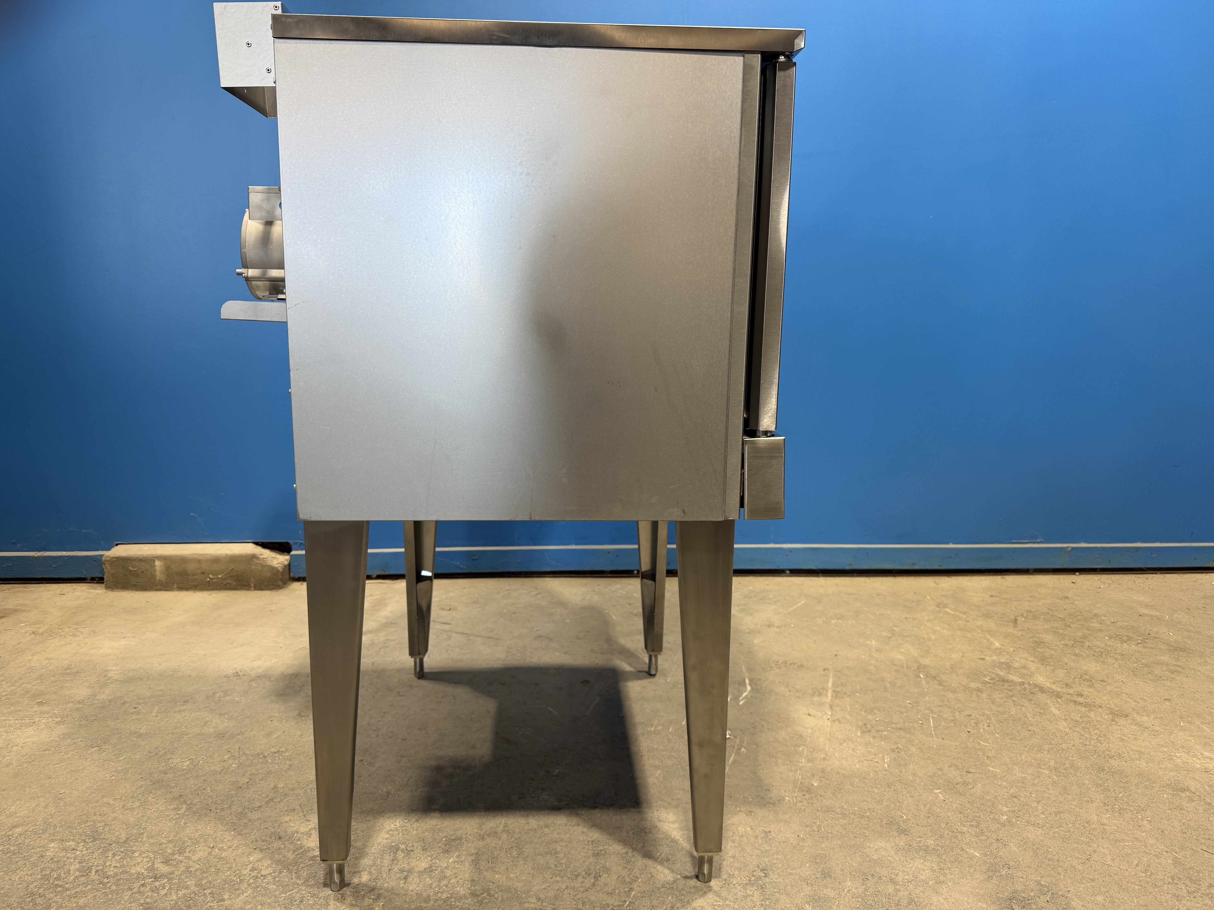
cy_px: 455
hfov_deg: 71.6
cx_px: 607
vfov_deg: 56.8
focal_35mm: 24
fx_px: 842
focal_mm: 6.76
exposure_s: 1/120
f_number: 1.78
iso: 100
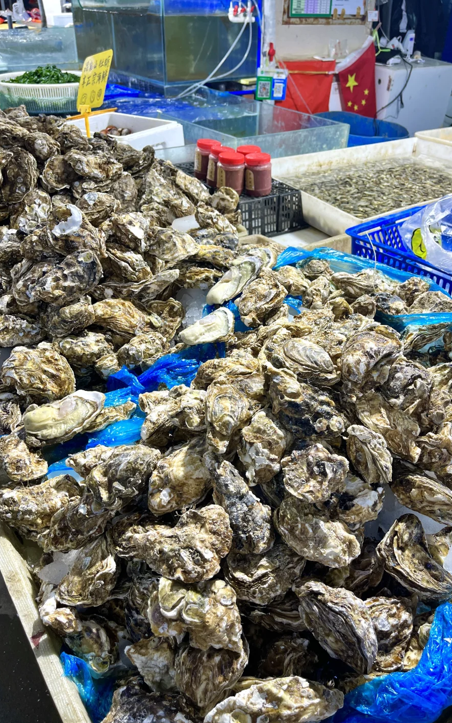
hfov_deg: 44.6
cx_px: 223
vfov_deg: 66.5
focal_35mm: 28
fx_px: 552
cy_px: 361
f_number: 1.6
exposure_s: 1/100
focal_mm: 5.1
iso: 64
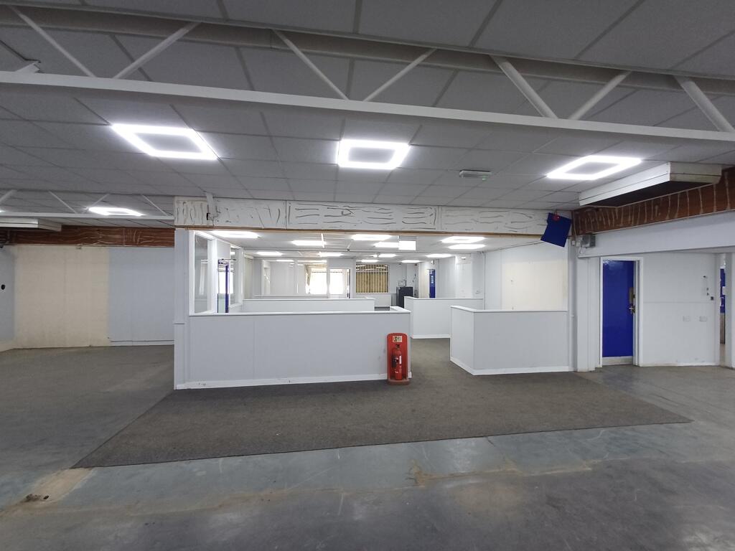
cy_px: 276
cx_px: 368
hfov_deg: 94.5
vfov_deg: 78.1
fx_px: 340
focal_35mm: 16
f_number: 2.2
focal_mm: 1.64
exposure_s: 1/50
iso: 100
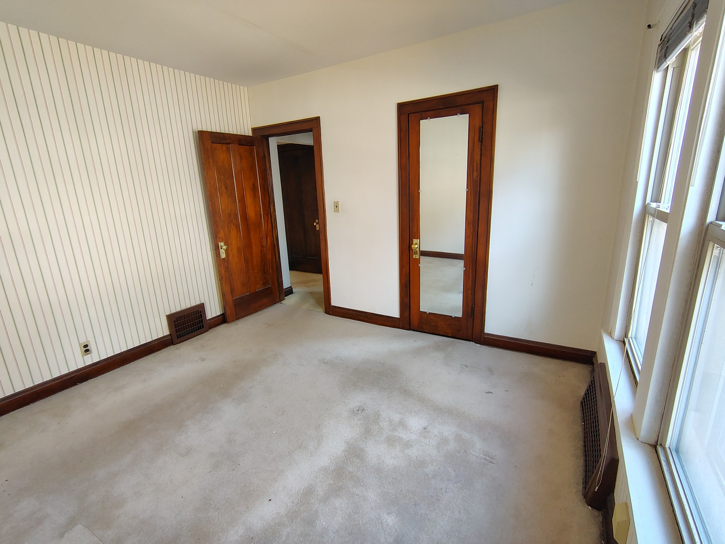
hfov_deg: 94.5
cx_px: 362
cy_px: 272
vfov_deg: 78.1
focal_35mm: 16
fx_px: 335
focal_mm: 2.13
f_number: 2.2
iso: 416
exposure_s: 1/24
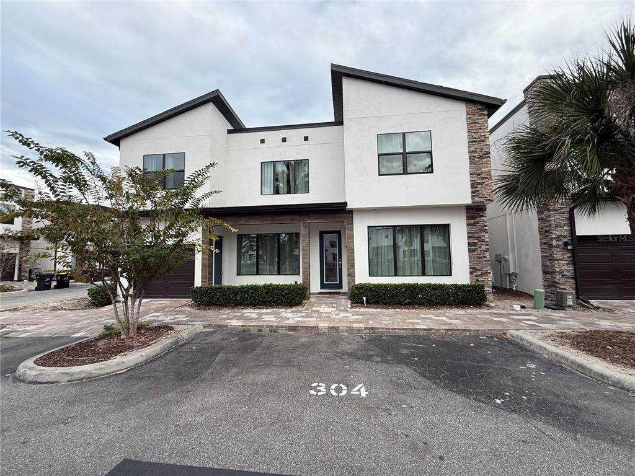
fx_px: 257
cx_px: 318
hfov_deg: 102.1
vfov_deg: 85.7
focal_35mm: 14
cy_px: 238
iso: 50
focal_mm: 2.22
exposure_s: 1/506
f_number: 2.2
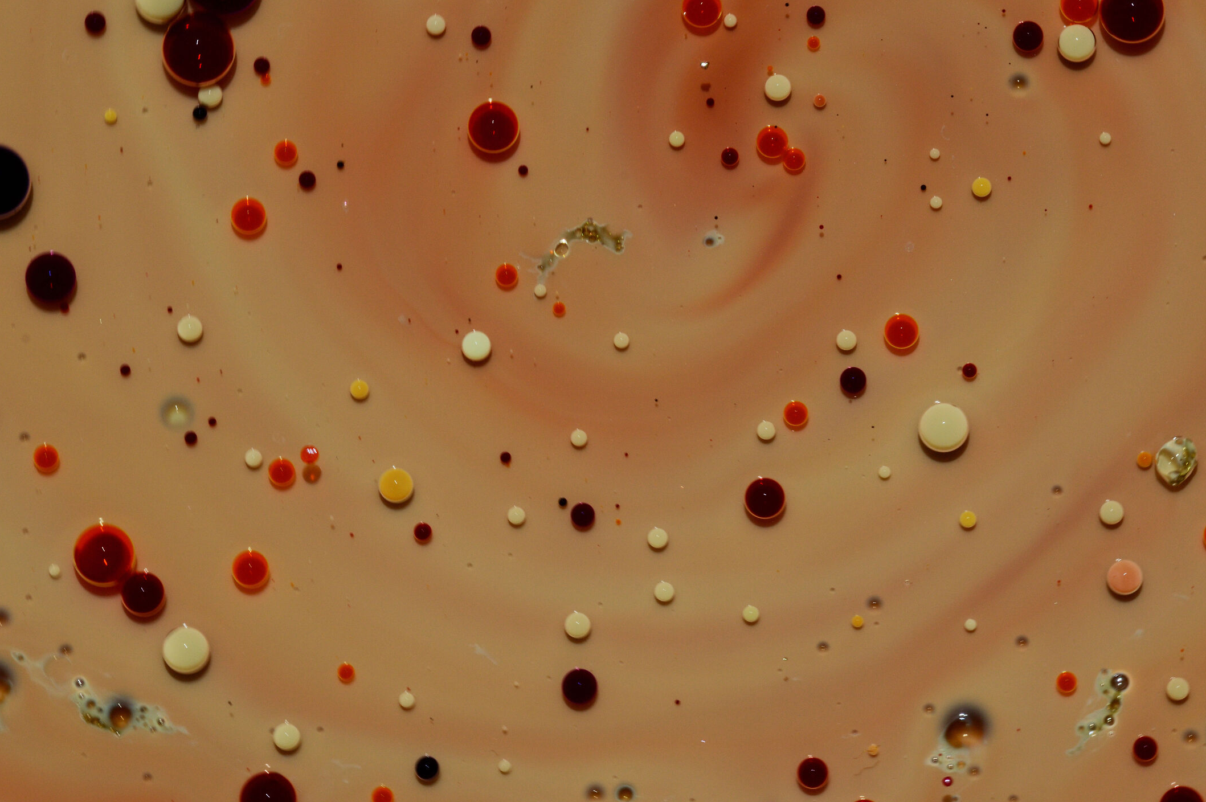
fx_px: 5977
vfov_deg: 7.7
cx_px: 576
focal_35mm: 179
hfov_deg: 11.5
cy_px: 400
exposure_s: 1/60
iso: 200
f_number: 22
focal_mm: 105
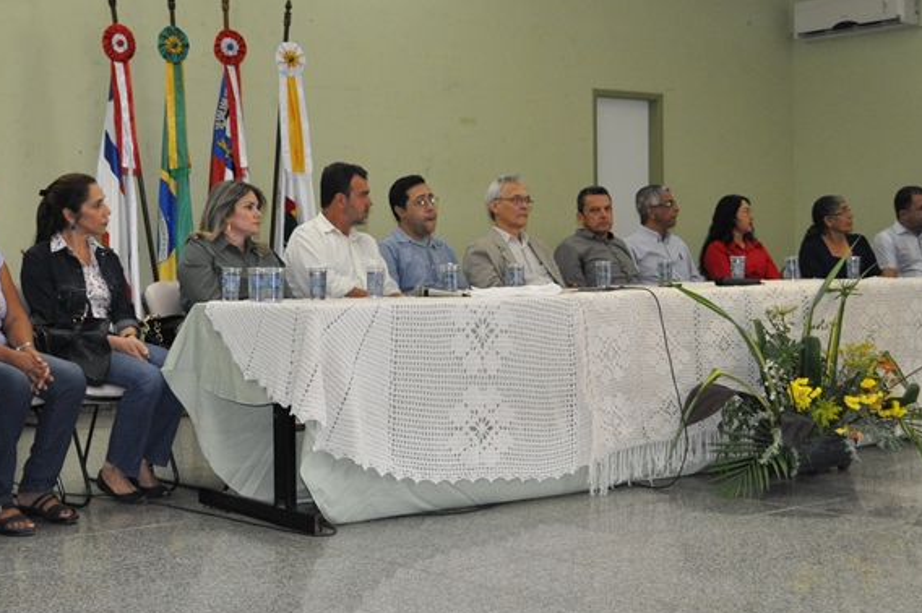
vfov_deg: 23.7
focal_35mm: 57
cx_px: 373
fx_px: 1459
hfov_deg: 35.0
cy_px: 290
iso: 800
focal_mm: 24
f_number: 4
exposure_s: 1/60
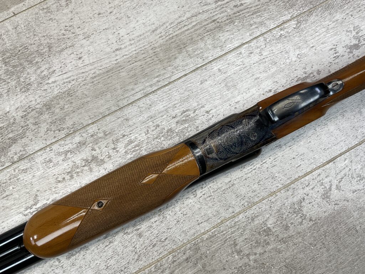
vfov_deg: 48.2
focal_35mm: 29
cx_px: 182
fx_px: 306
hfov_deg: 61.7
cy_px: 137
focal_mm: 3
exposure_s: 1/180
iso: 16
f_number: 1.8
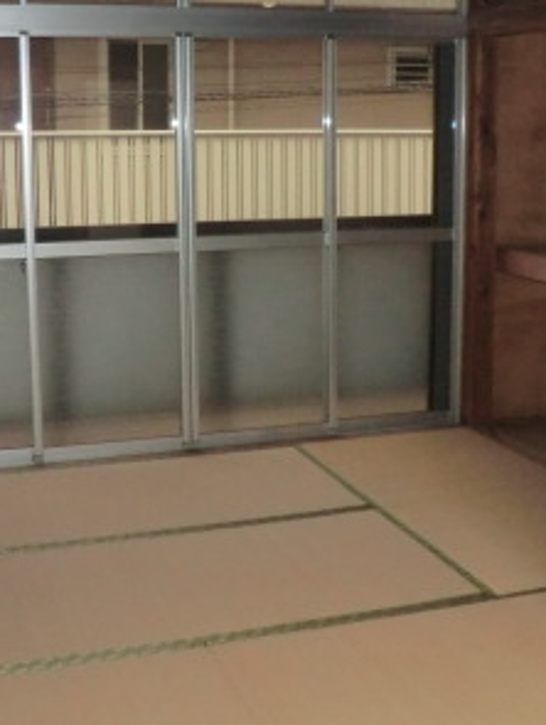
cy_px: 288
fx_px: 1091
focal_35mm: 52
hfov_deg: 28.1
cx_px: 263
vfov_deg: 36.6
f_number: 3.2
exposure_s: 1/40
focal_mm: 4.3
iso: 400
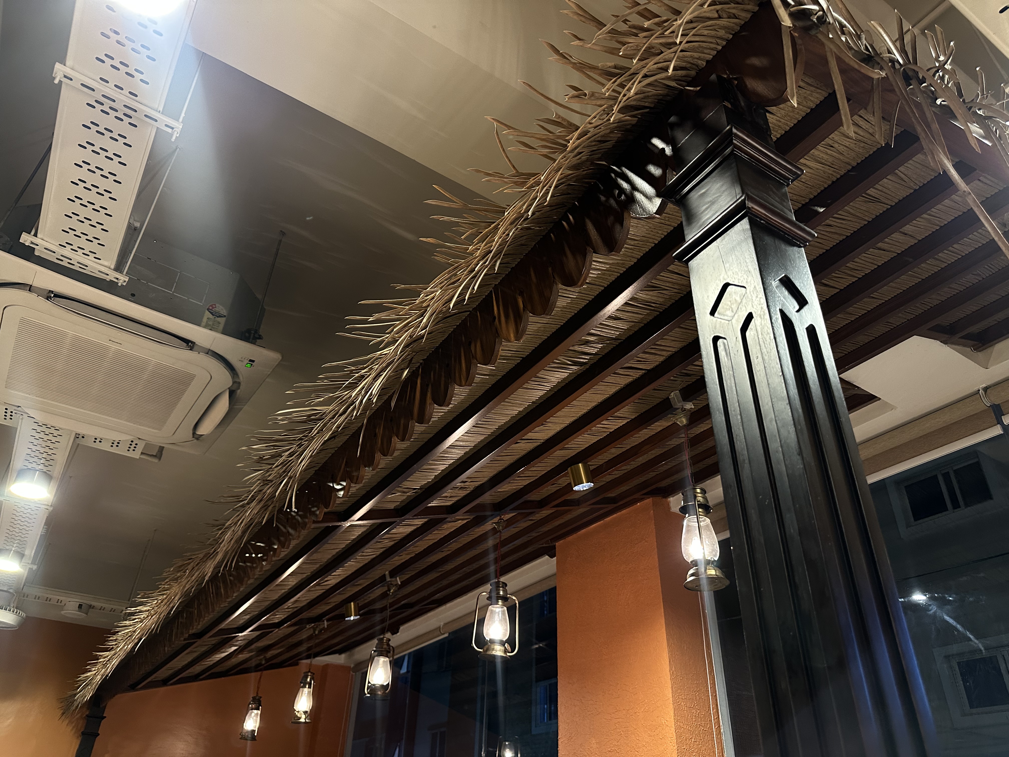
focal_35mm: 24
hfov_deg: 71.6
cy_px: 378
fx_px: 700
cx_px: 504
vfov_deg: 56.8
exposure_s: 1/50
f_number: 1.78
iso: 320
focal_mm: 6.86
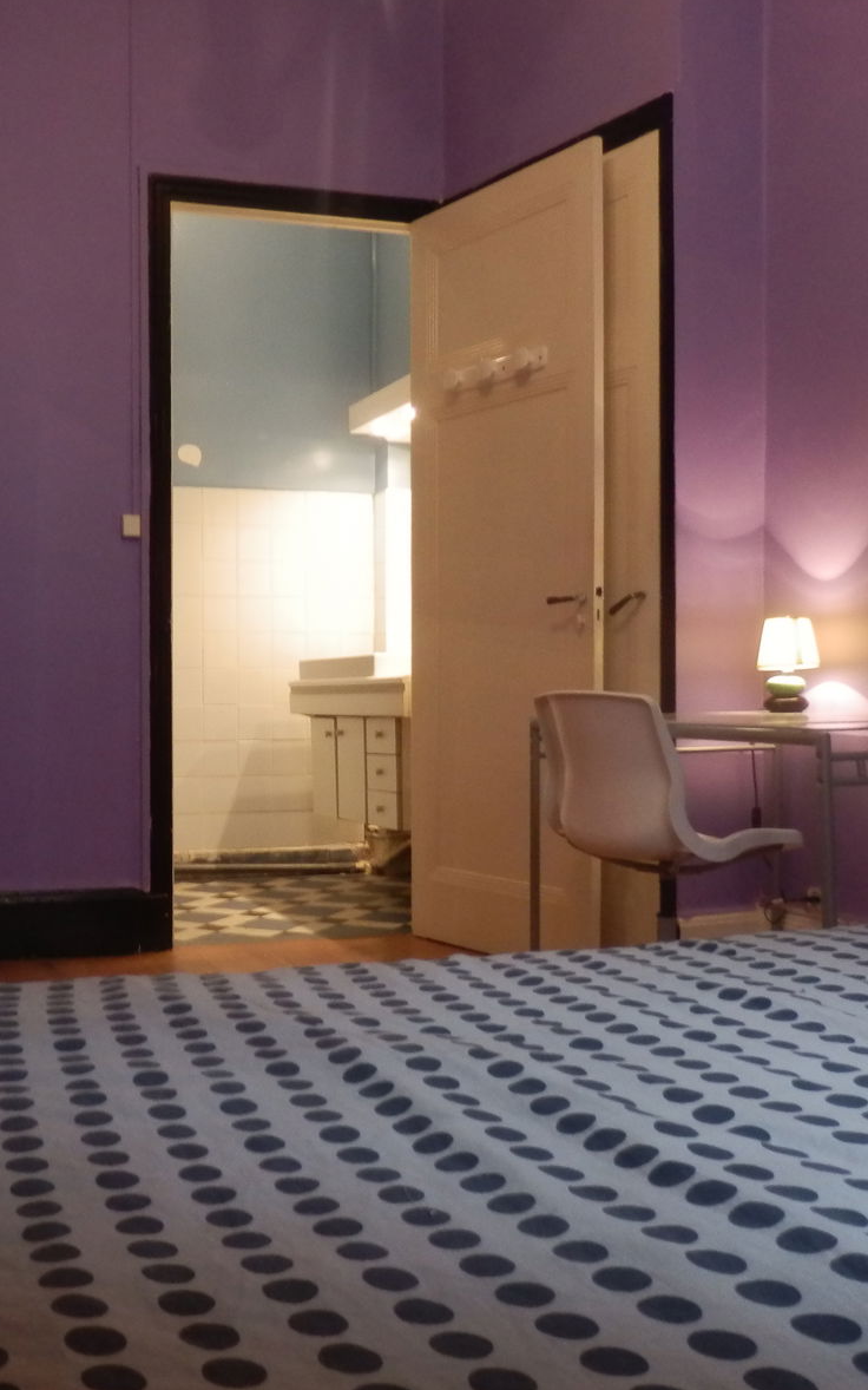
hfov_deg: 34.8
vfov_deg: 54.0
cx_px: 245
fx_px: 1363
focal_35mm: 36
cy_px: 694
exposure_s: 1/25
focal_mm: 4.5
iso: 400
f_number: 3
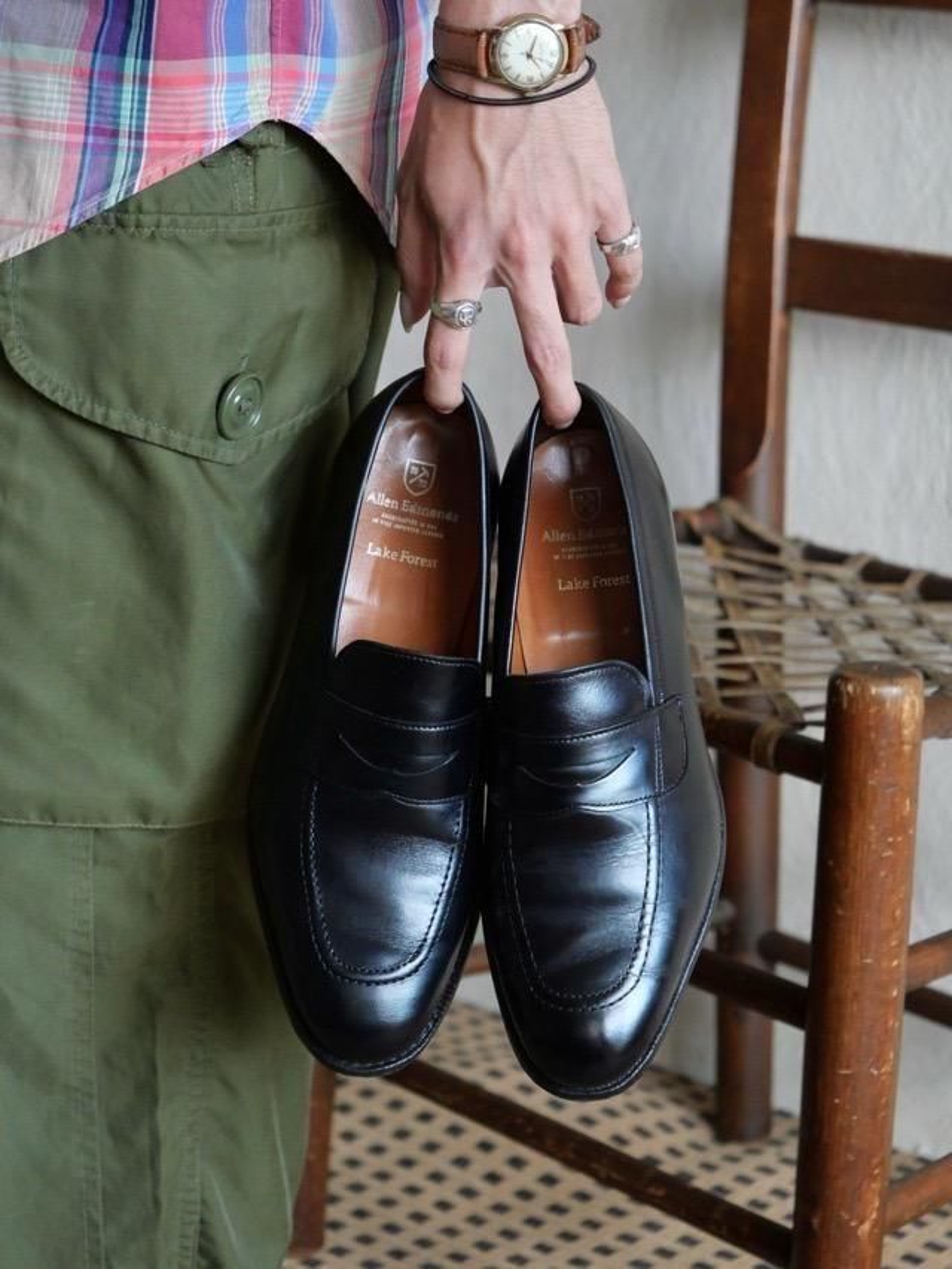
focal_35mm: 84
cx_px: 476
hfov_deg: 17.6
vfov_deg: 23.3
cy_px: 634
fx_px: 3079
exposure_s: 1/100
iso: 2000
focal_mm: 42
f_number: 3.9
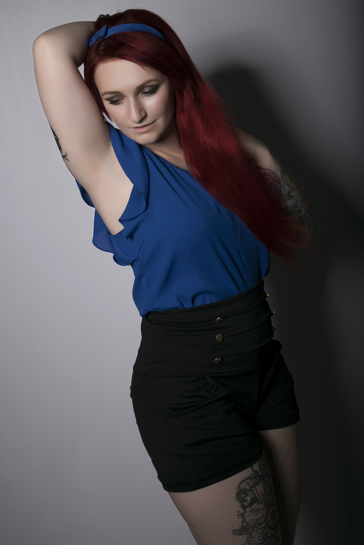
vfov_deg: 24.6
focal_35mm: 82
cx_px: 182
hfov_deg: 16.6
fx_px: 1251
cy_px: 272
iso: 100
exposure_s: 1/200
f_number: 11
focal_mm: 55
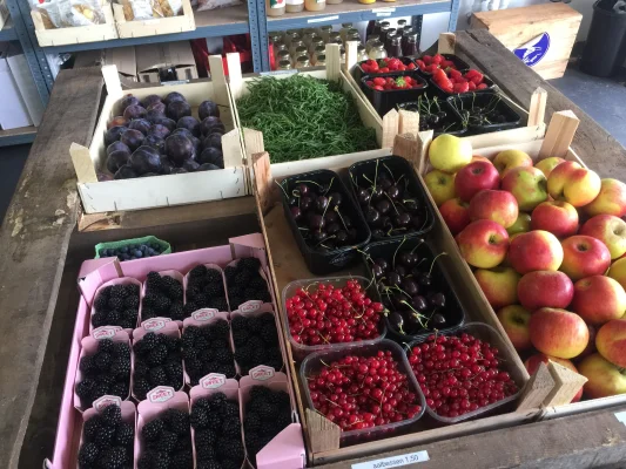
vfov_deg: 48.2
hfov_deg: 61.6
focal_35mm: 29
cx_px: 313
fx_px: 525
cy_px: 234
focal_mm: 4.15
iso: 64
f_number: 2.2
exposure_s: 1/33
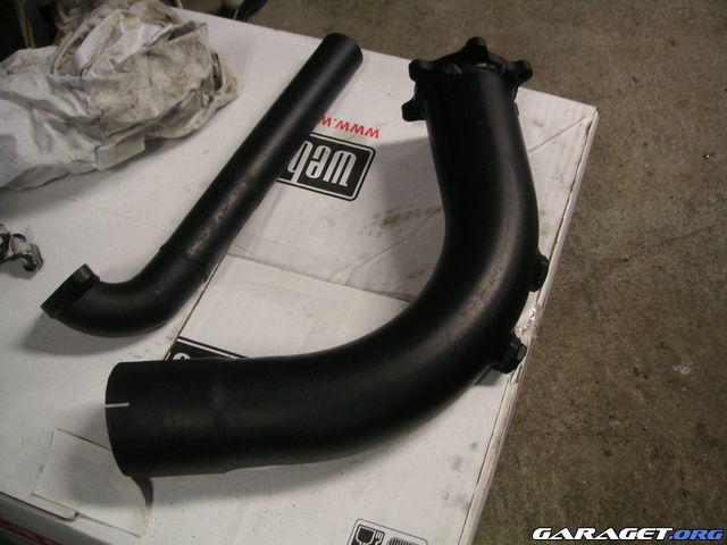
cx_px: 364
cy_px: 272
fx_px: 798
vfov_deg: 37.7
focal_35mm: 38
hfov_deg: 49.0
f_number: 2.8
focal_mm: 6
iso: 100
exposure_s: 1/15
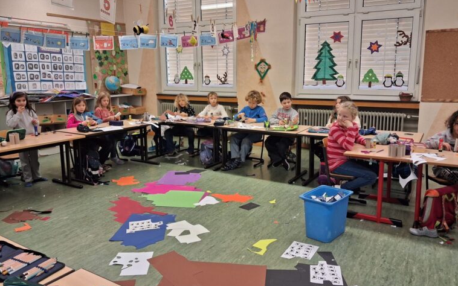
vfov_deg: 43.1
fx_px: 362
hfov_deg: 64.6
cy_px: 130
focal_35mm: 29
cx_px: 231
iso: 250
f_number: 1.8
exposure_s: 1/100
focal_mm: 4
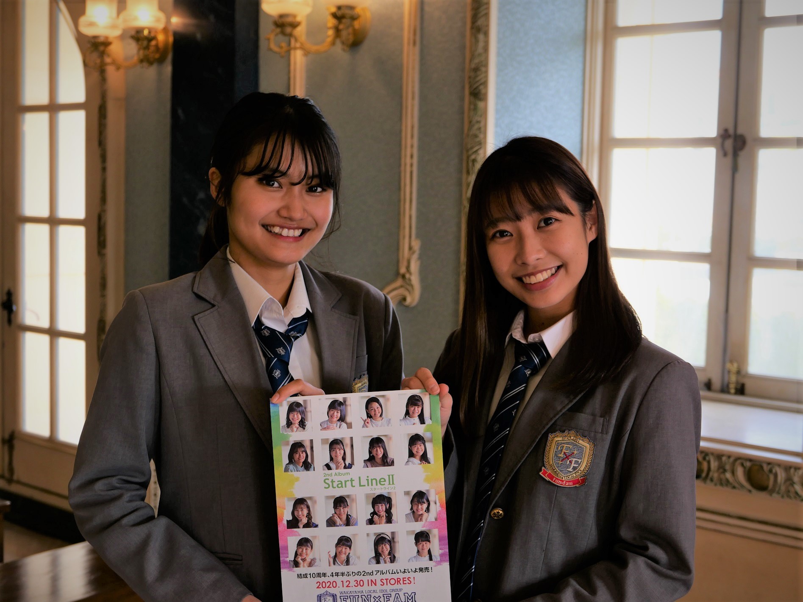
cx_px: 402
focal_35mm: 53
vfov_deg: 27.5
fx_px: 1229
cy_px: 301
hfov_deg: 36.2
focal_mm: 23.9
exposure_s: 1/125
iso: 200
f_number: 3.2
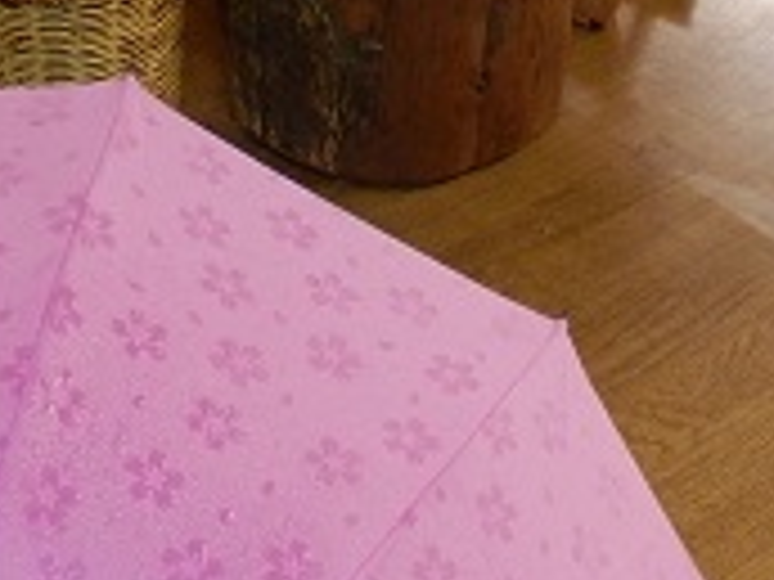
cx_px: 400
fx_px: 1945
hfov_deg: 22.5
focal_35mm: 87
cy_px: 890
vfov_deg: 15.5
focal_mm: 4.5
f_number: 3
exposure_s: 1/30
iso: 250
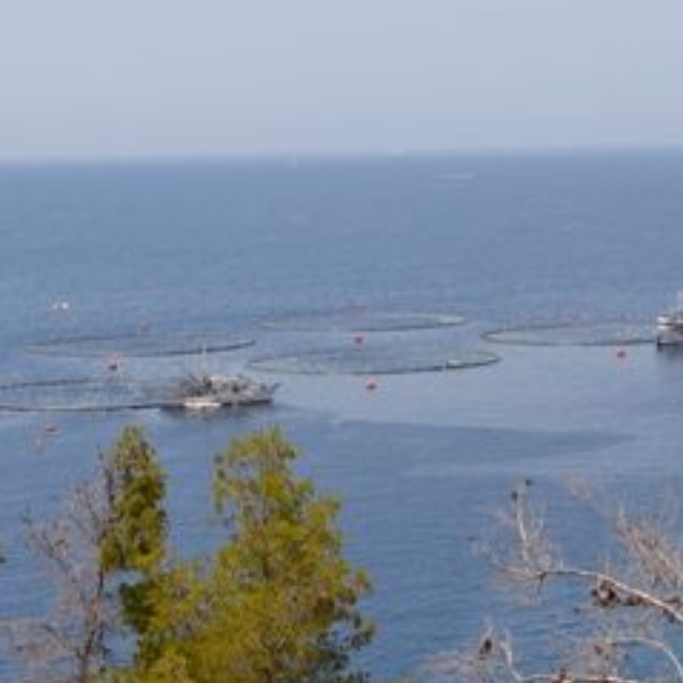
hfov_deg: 17.0
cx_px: 457
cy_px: 83
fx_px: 2277
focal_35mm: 102
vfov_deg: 16.9
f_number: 8
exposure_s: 1/250
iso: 140
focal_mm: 24
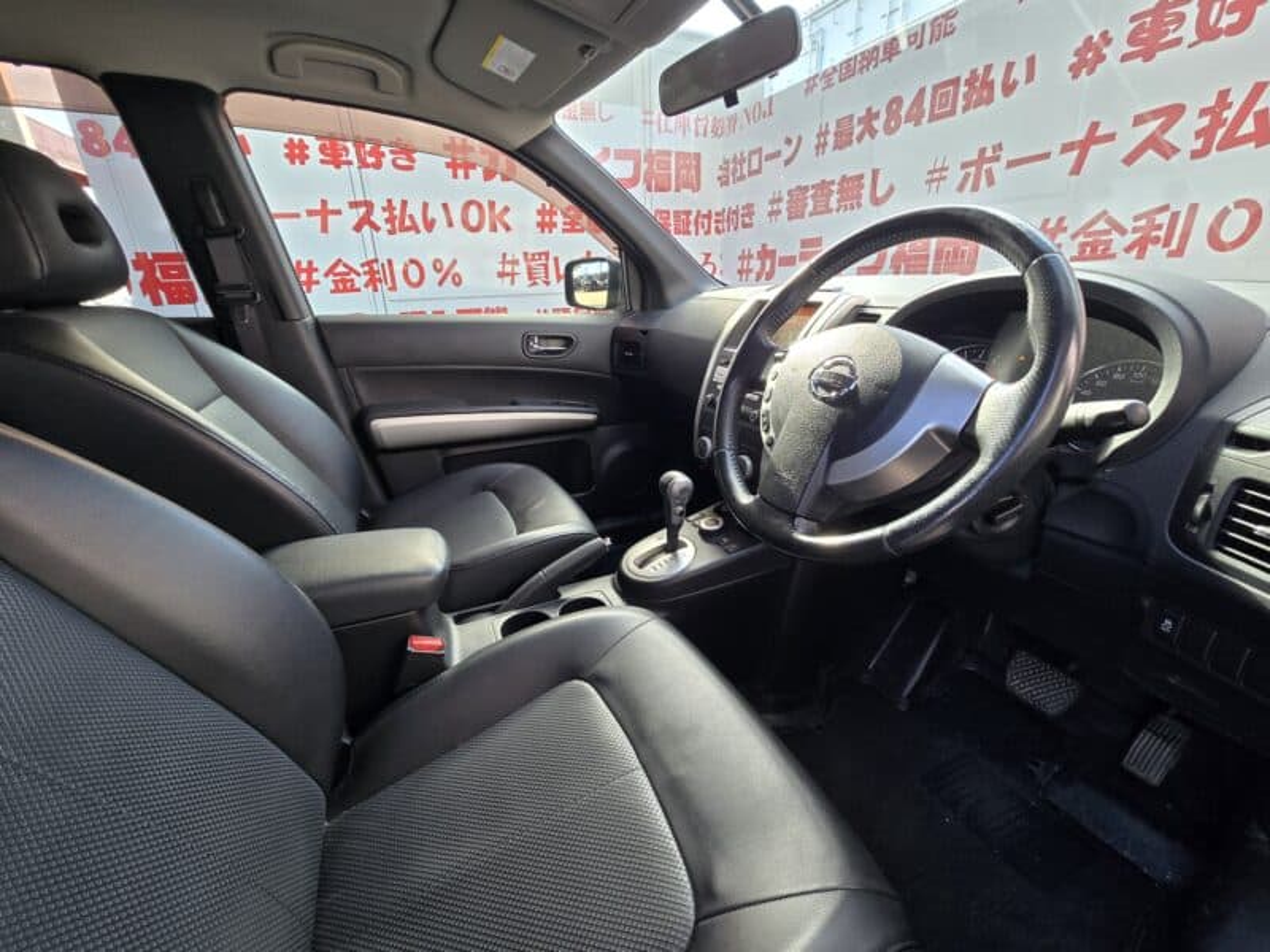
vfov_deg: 89.9
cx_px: 635
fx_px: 477
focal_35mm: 13
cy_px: 476
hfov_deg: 106.2
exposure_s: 1/100
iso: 80
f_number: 2.2
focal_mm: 2.2
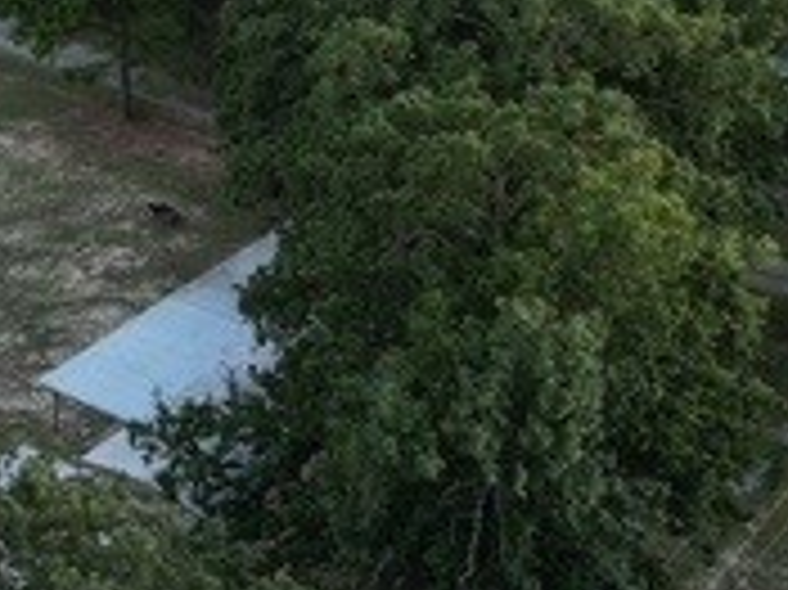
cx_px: -36
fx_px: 2002
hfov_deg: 21.3
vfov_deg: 16.2
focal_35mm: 88
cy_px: -99
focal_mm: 6.72
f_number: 1.7
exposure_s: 1/100
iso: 100
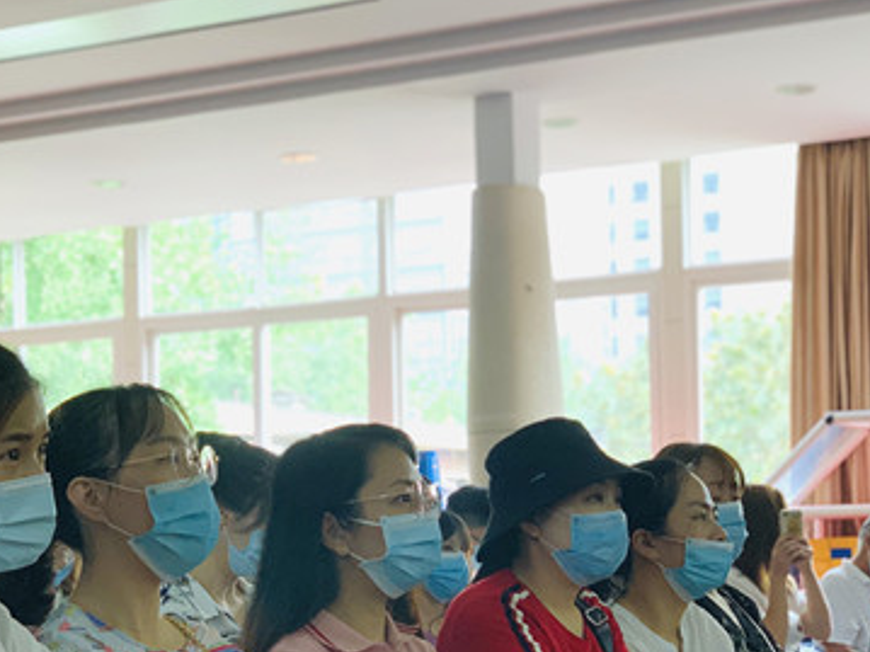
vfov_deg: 16.9
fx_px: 2186
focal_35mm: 87
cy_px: 490
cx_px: 344
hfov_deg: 22.5
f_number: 2.4
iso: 64
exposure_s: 1/122
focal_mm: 6
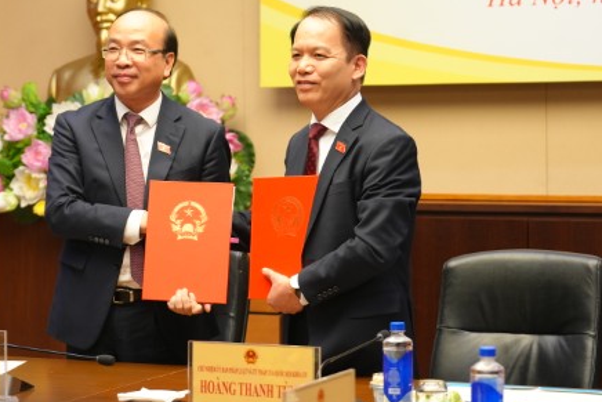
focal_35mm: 110
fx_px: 1840
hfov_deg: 18.6
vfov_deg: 12.4
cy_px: 130
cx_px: 246
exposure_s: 1/160
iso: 1600
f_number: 4
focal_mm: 80
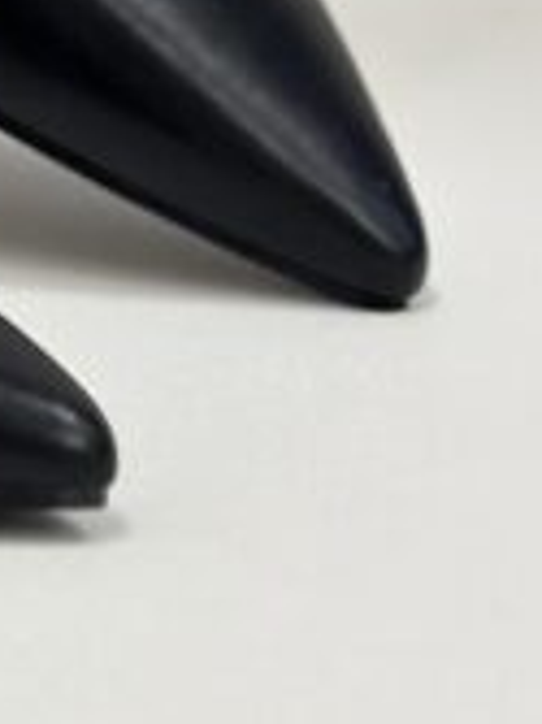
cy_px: -824
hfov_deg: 6.3
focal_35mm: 230
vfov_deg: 8.1
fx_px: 4808
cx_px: -499
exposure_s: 1/100
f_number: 1.78
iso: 160
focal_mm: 6.86
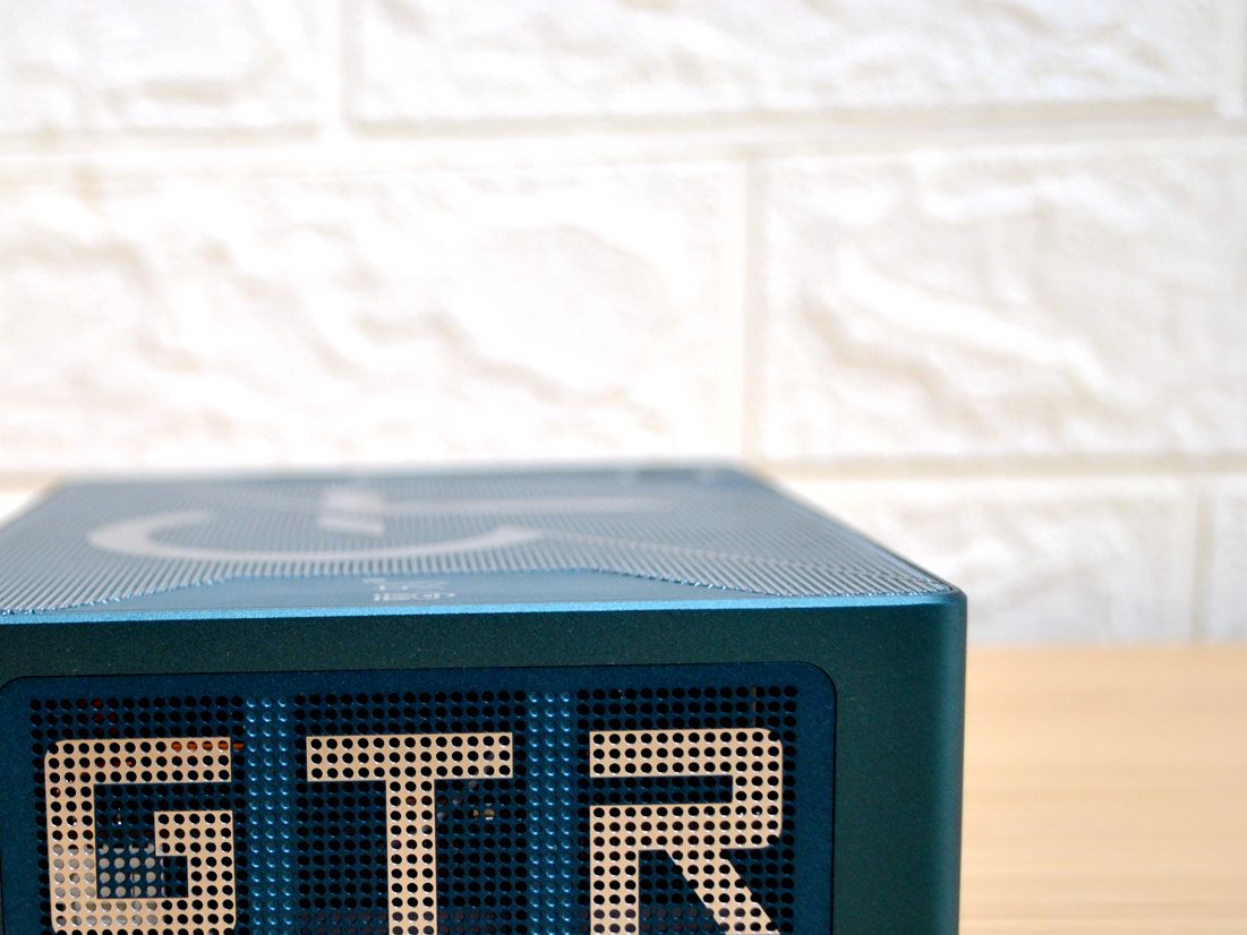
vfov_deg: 22.1
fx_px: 2378
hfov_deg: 28.7
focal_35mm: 66
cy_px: 647
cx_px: 240
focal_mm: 28
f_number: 4.5
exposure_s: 1/30
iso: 400
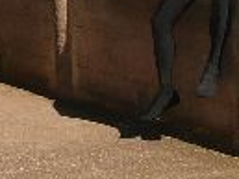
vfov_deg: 8.5
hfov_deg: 11.2
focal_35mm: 174
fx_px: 1202
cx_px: 258
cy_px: 119
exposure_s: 1/250
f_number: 8
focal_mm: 4.9
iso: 100
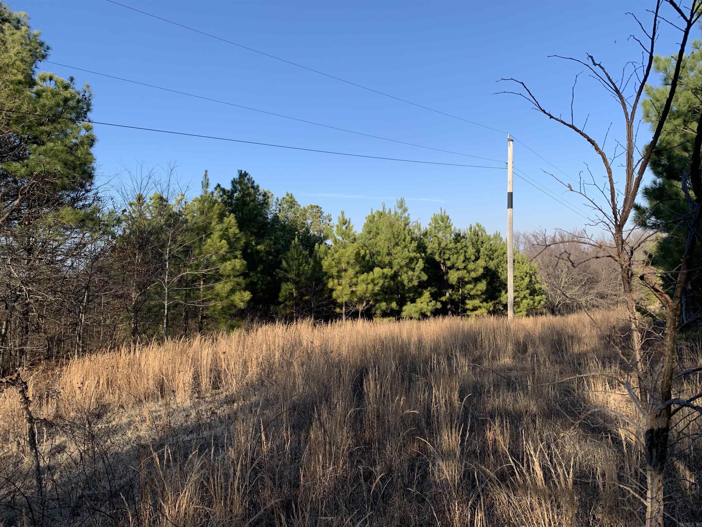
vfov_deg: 53.1
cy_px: 264
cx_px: 351
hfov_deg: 67.3
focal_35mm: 26
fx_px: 527
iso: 25
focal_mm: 4.25
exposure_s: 1/1299
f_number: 1.8
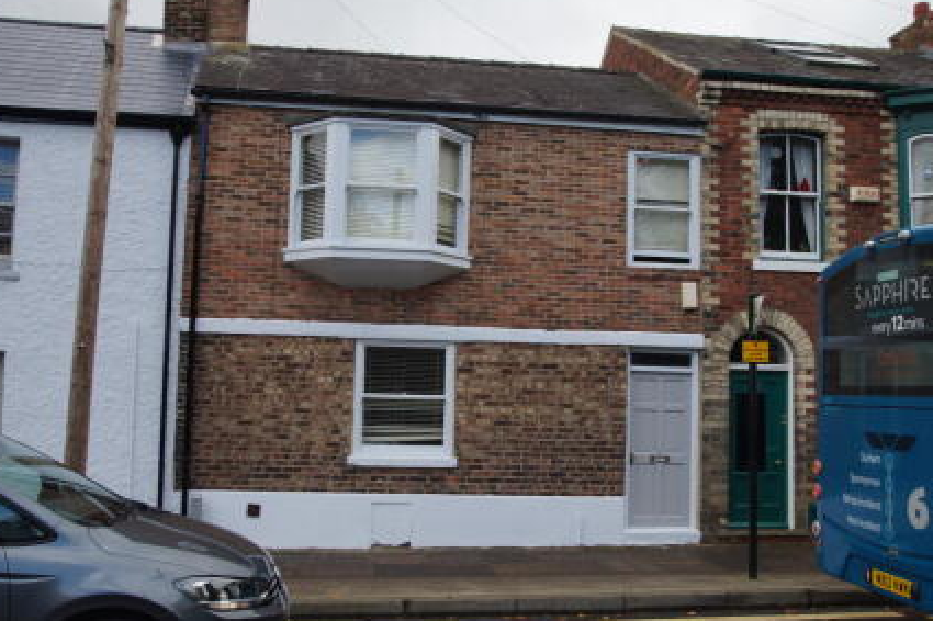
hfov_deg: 51.9
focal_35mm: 37
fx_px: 958
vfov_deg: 35.9
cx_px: 454
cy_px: 332
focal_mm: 22
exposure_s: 1/80
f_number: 8
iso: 100
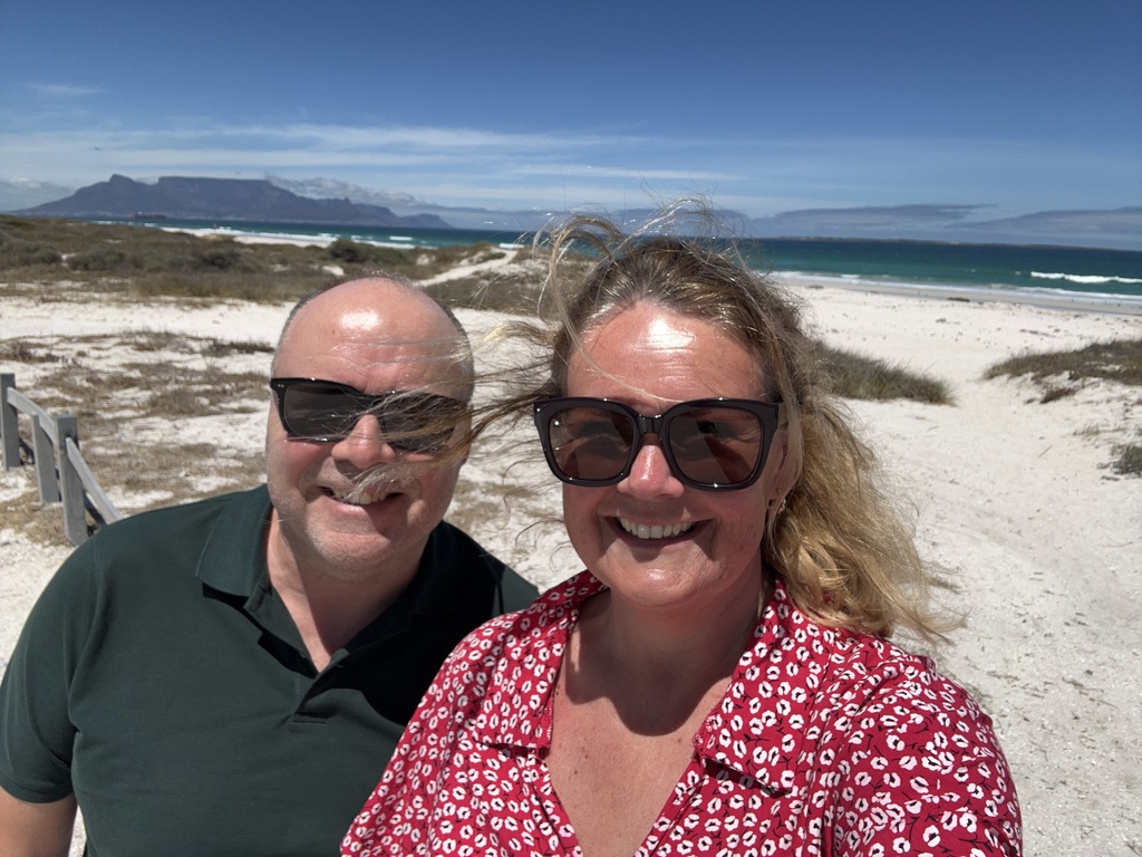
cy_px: 428
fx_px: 759
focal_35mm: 23
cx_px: 571
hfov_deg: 73.9
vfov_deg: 58.9
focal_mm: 2.69
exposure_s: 1/1497
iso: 25
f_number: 1.9
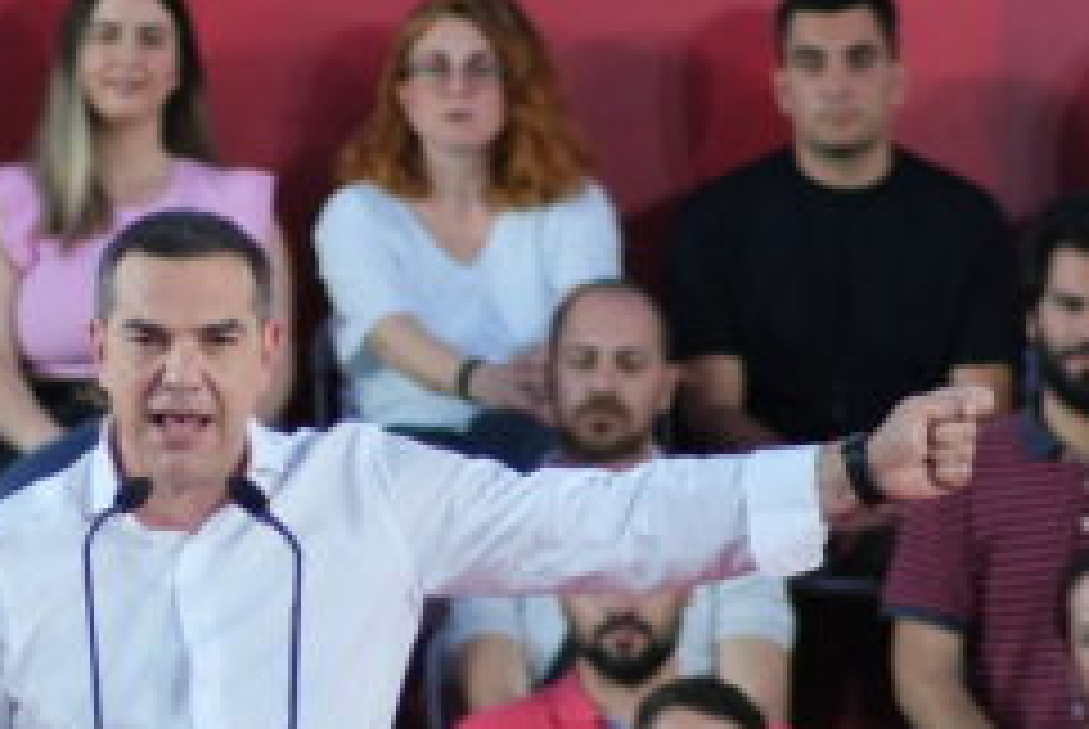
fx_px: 10237
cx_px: 76
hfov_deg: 6.1
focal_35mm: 338
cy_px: 560
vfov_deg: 4.1
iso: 500
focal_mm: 85
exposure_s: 1/250
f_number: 1.8
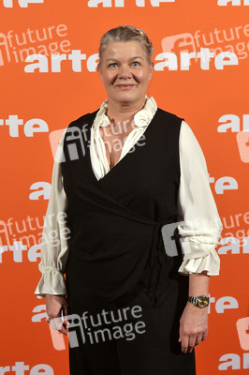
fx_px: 468
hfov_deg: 29.8
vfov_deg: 43.6
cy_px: 188
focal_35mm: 45
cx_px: 124
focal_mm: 45
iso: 2000
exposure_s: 1/160
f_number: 5.6
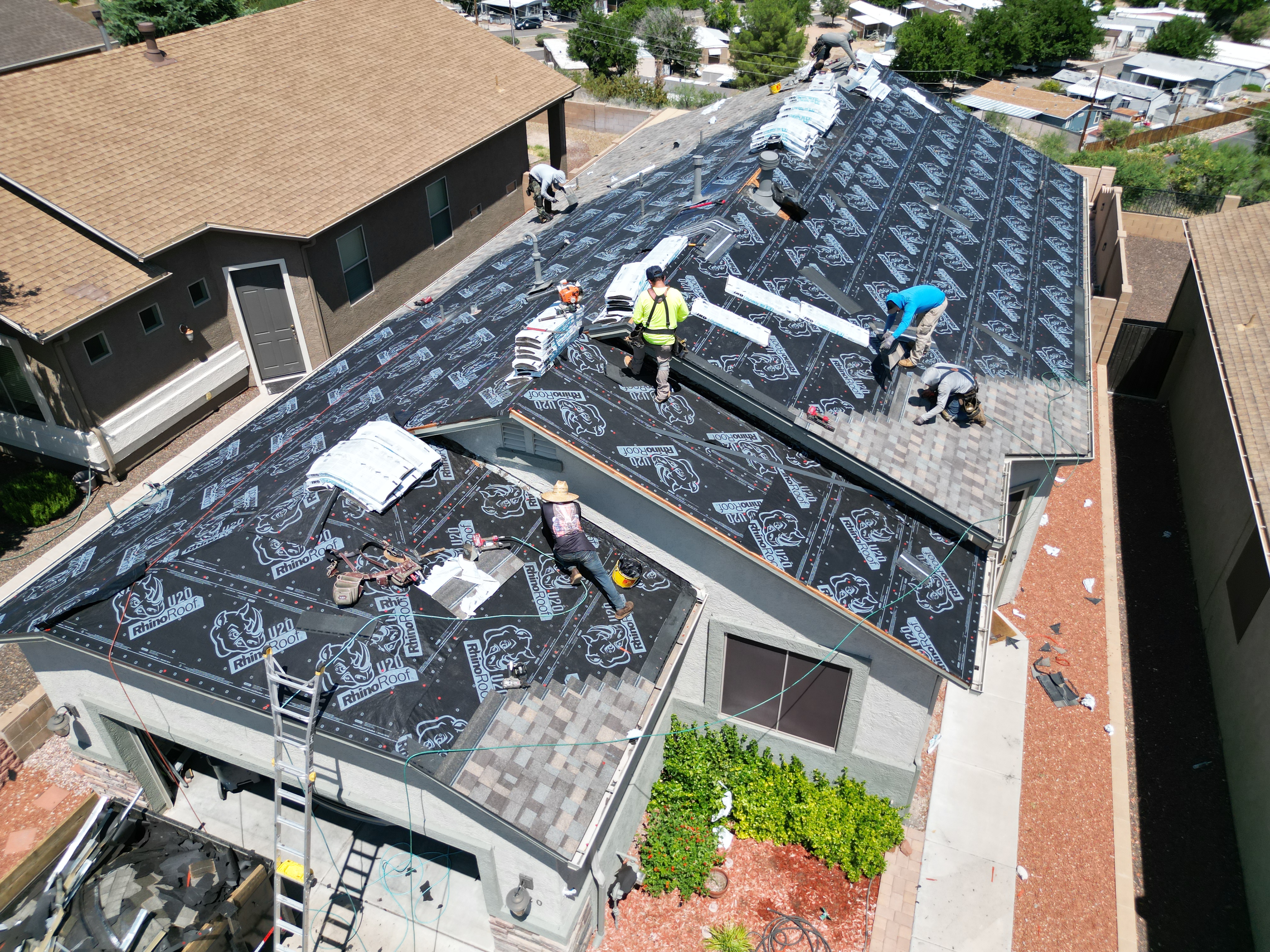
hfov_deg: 71.6
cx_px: 635
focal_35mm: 24
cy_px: 476
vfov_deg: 56.8
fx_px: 881
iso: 160
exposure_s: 1/3200
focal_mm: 6.72
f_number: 1.7
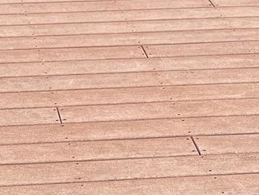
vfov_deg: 8.9
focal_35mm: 160
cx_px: 121
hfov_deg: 12.3
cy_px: -158
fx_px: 1198
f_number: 1.6
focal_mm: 5.1
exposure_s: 1/2222
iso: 50
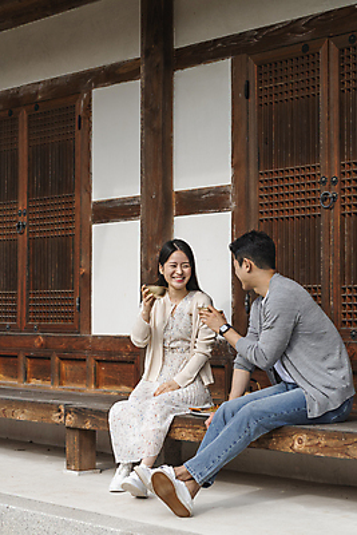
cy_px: 268
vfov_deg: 23.9
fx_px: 1263
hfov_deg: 16.1
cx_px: 178
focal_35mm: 85
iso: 125
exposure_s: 1/640
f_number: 3.5
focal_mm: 85
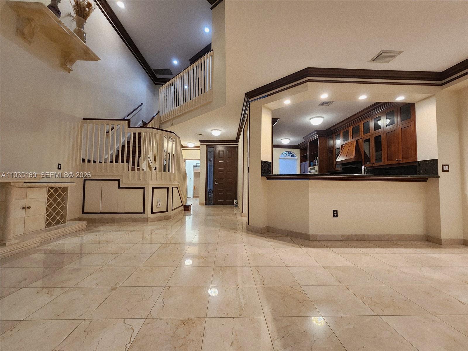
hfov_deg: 106.2
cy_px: 176
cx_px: 234
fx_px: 176
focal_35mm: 13
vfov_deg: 89.9
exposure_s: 1/60.2
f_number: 2.2
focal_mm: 2.2
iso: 250
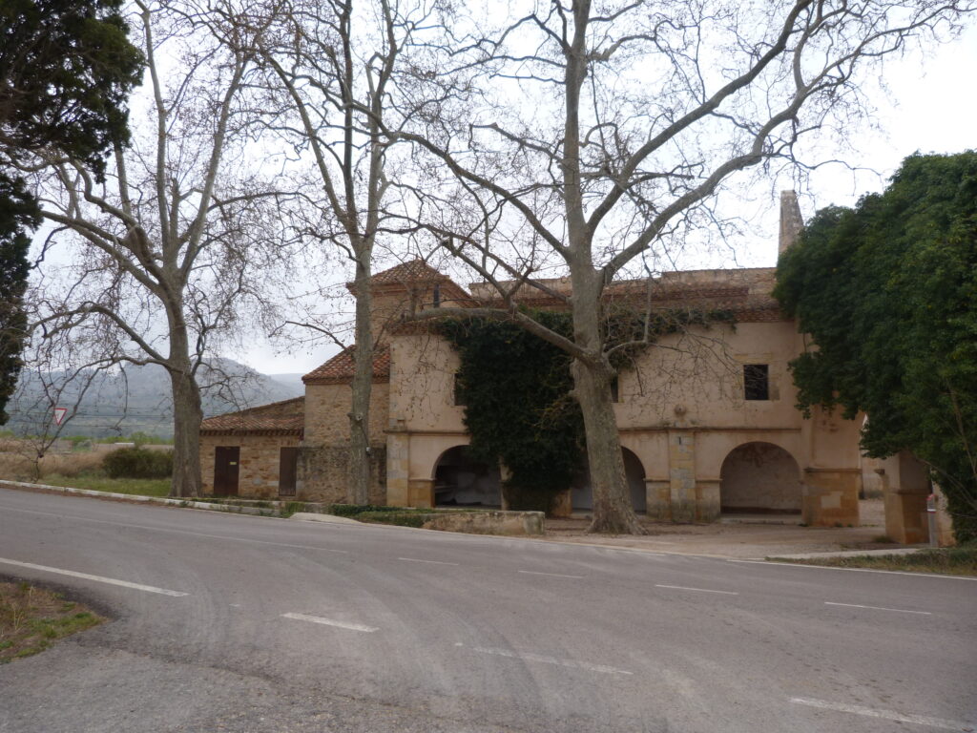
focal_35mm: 25
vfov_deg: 54.9
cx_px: 488
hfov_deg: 69.4
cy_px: 366
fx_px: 706
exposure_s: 1/100
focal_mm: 4.5
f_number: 2.8
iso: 80
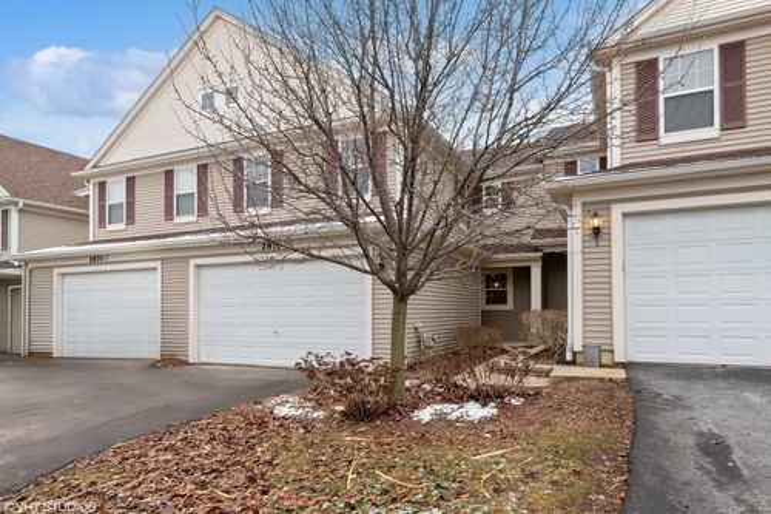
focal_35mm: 22
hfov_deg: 78.6
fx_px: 471
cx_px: 386
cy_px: 257
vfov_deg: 57.2
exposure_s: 1/30
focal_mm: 22
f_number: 9.5
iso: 200
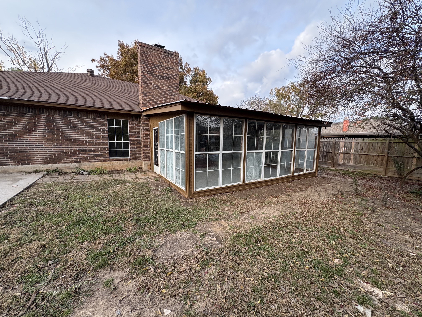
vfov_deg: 85.7
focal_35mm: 14
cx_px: 211
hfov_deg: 102.1
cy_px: 158
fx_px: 171
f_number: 2.2
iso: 64
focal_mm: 2.22
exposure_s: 1/166
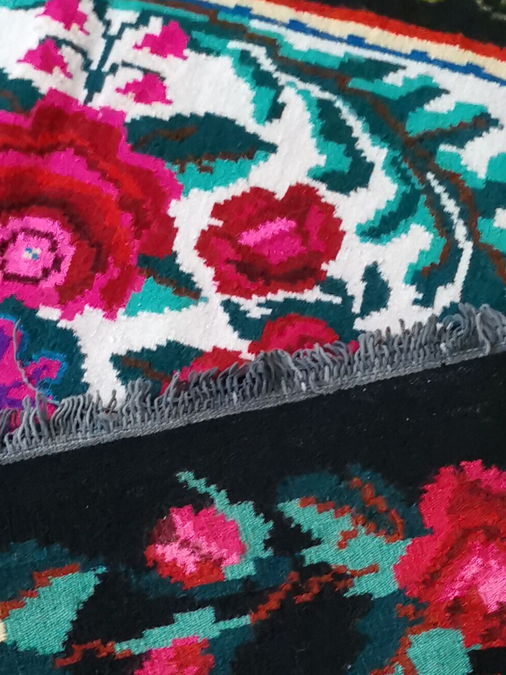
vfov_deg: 24.0
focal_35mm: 75
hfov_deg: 19.6
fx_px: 1462
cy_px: 774
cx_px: 253
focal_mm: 5.56
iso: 800
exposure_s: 1/30
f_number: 1.6
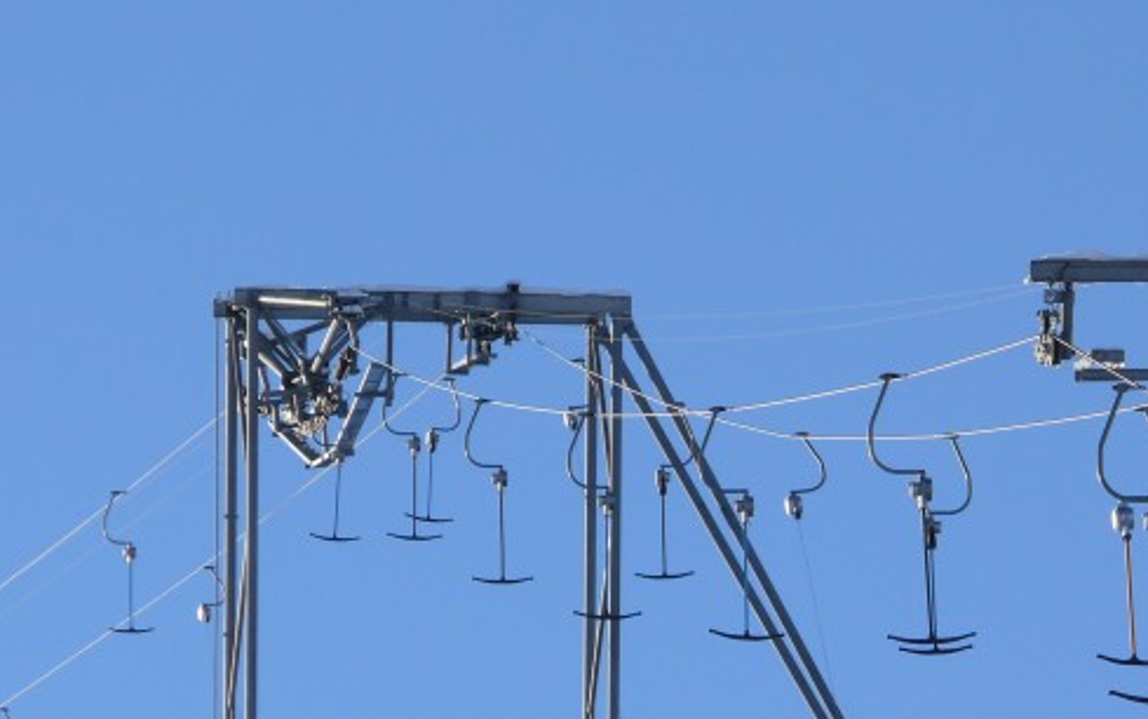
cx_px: 897
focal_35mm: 484
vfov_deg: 2.7
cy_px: 482
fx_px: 15148
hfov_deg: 4.3
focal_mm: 59
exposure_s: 1/500
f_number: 5.6
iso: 100
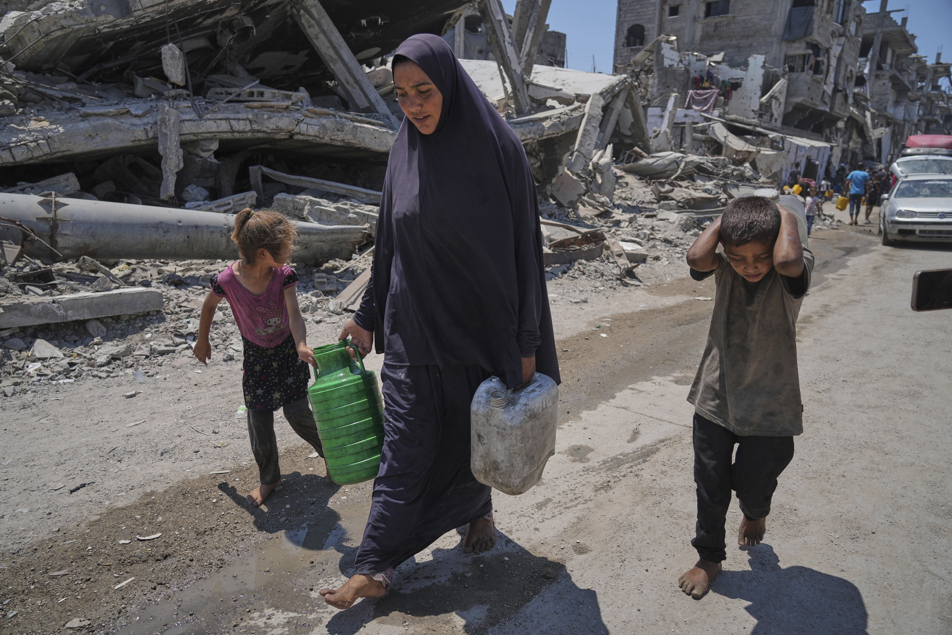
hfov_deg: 73.7
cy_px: 318
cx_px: 476
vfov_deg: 53.1
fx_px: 635
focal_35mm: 24
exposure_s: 1/4000
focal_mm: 24
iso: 320
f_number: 4
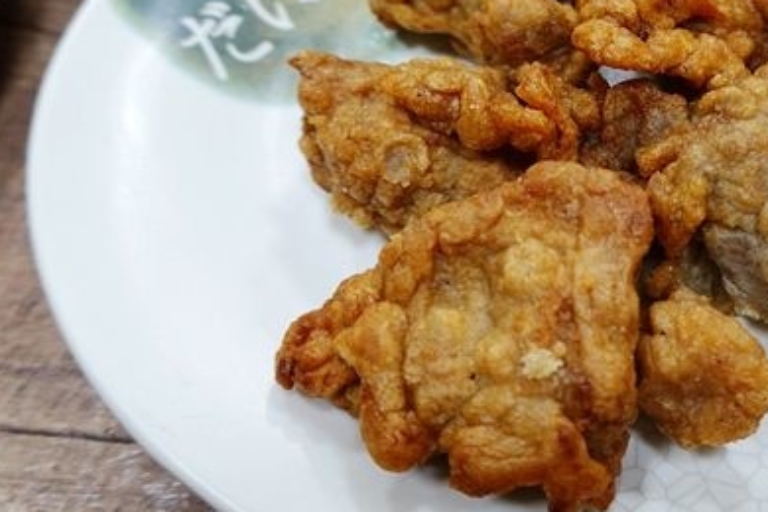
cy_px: 123
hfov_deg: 45.9
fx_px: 853
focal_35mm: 40
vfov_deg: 32.7
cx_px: 616
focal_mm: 9
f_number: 2.8
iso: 320
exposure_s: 1/30
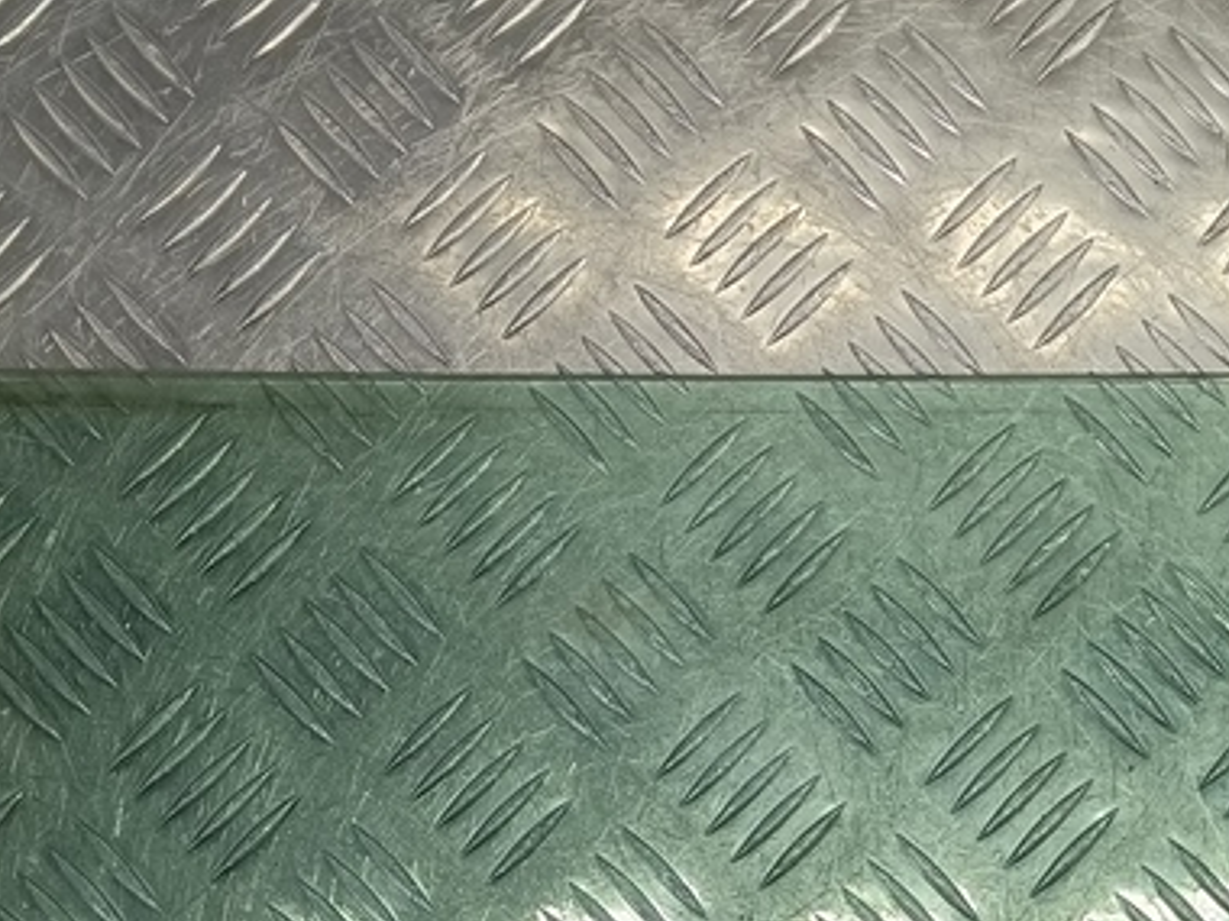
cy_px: 766
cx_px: 708
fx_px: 2201
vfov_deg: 23.2
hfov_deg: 31.1
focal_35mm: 62
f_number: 1.6
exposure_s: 1/100
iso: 140
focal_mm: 4.11
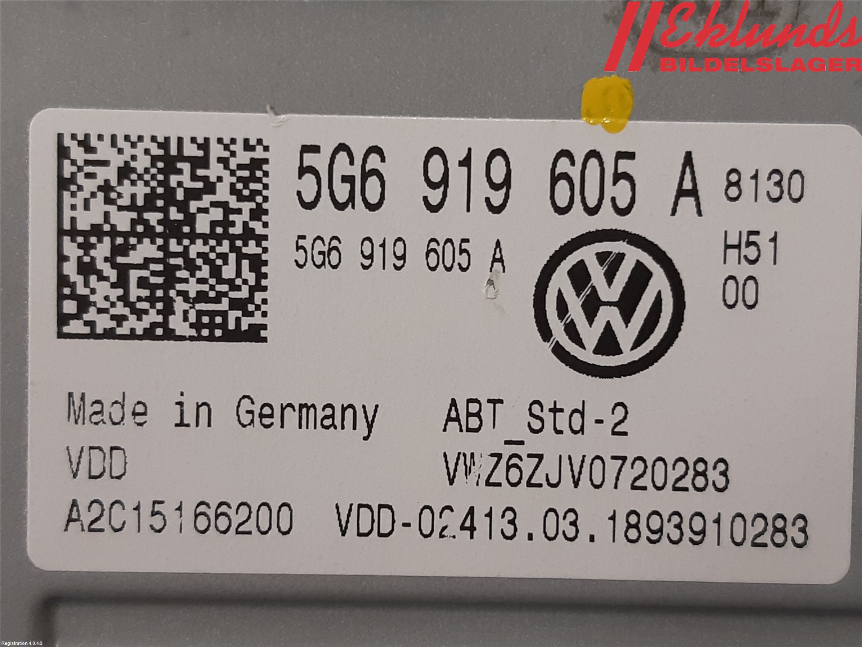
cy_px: 324
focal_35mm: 26
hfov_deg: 67.3
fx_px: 647
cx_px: 431
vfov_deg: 53.1
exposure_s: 1/50
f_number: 1.7
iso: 100
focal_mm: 3.93
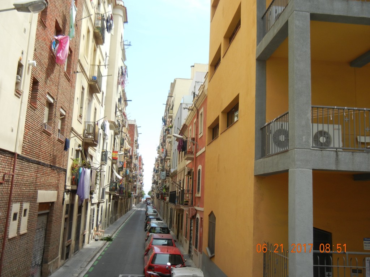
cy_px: 138
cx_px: 185
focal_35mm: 34
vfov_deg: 41.8
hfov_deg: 54.0
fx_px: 363
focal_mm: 6.2
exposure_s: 1/520
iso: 160
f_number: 3.6
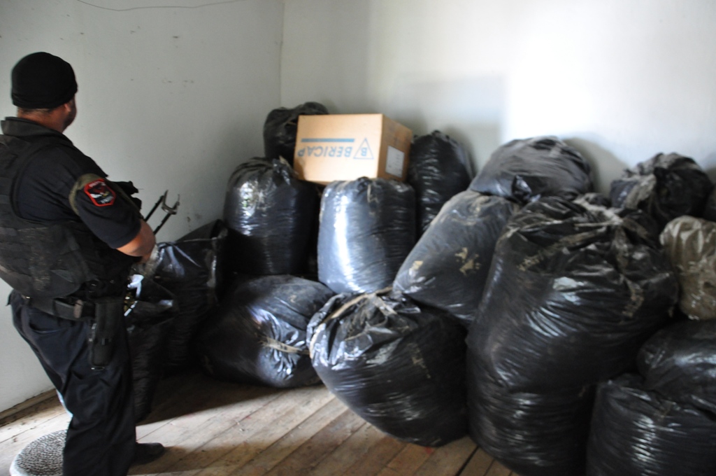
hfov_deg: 67.4
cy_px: 238
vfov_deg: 47.8
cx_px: 358
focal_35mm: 27
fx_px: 536
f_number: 3.5
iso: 2000
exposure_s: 1/15
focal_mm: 18
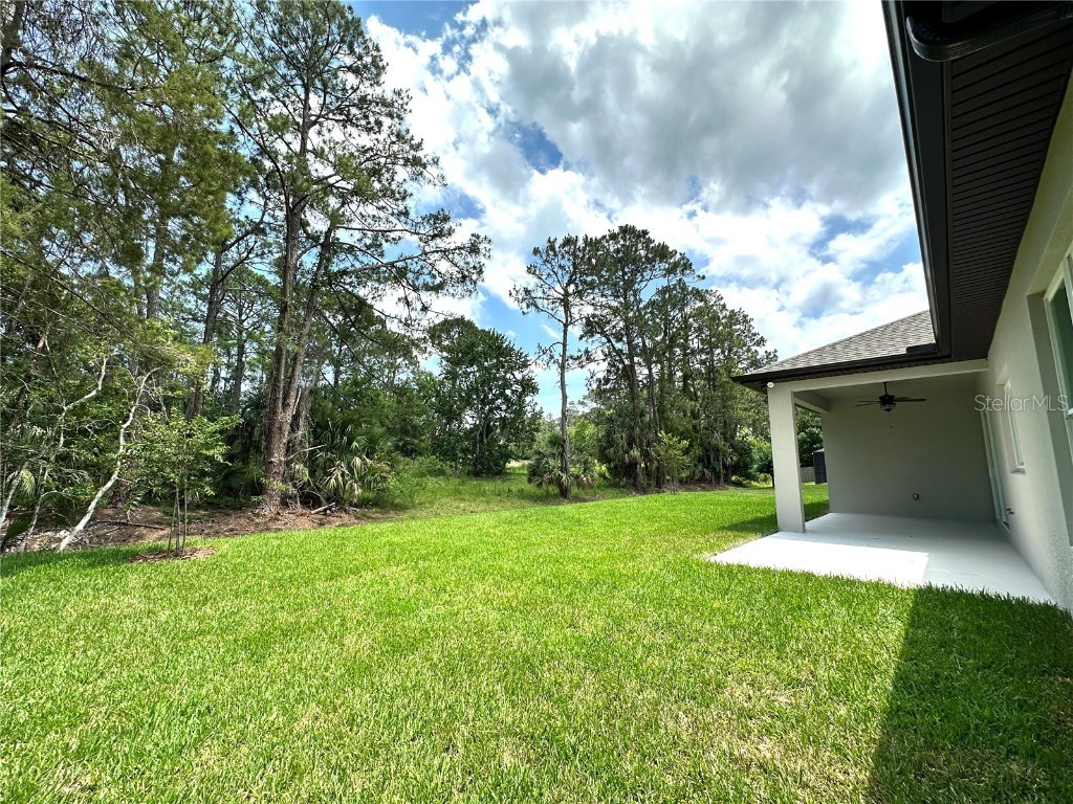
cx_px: 536
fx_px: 434
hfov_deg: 102.1
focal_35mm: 14
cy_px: 402
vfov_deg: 85.7
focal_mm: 2.22
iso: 50
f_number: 2.2
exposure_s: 1/1383
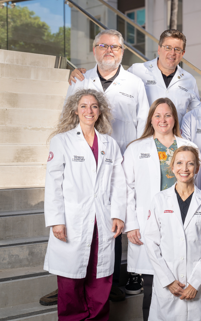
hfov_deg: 18.2
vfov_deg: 30.2
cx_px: 241
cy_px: 161
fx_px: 596
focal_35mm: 68
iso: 100
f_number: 8
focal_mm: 44
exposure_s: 1/160
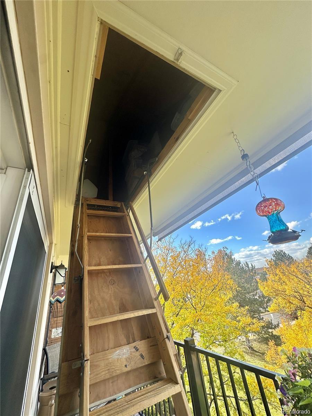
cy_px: 208
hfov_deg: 85.7
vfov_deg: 102.1
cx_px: 156
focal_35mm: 14
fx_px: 168
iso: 40
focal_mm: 2.22
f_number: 2.2
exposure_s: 1/293
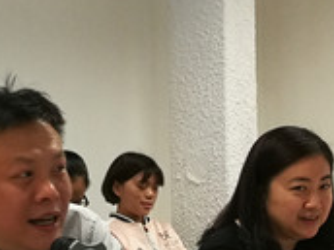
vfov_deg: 13.7
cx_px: -82
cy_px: 178
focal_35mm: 108
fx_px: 1042
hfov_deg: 17.3
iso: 320
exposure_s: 1/33.3
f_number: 2.2
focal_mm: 3.95
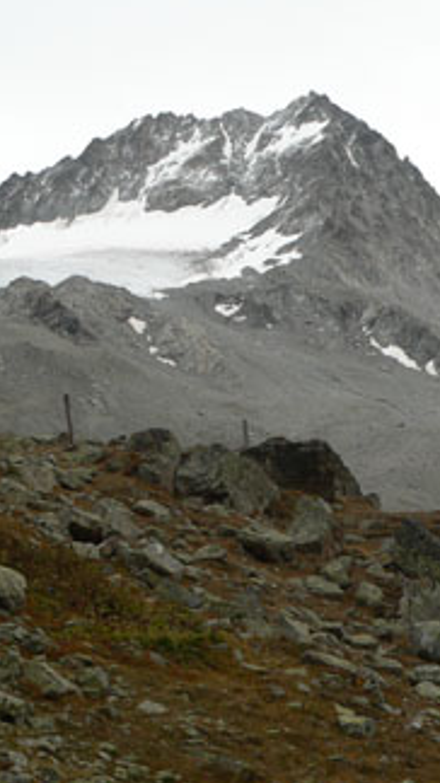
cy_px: 396
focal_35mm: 103
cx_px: 384
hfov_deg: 11.7
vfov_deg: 20.8
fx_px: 2139
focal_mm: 11.4
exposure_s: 1/250
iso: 80
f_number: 4
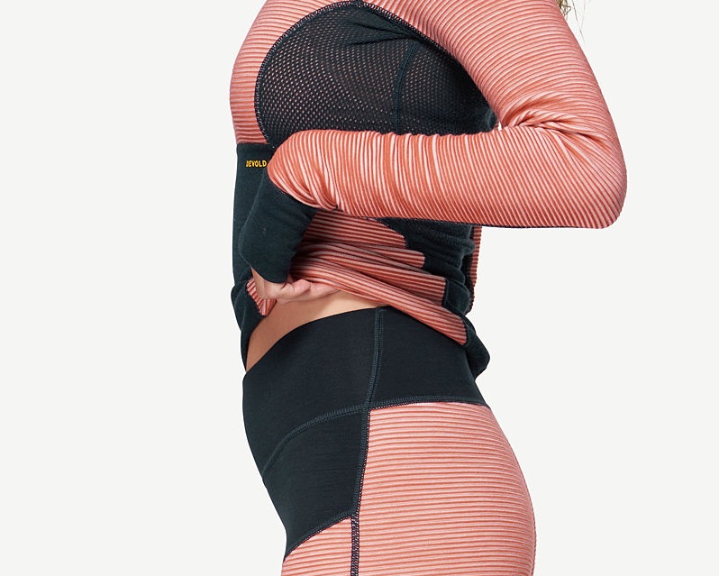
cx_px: 339
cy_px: 808
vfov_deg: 6.2
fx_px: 5237
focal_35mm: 246
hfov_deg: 7.9
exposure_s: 1/50
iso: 100
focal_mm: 109
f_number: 5.6
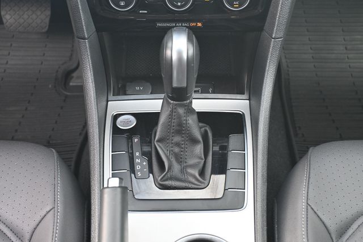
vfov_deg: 24.4
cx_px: 182
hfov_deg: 36.0
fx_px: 559
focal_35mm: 56
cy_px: 121
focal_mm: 37
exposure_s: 1/125
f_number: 5.3
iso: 1400
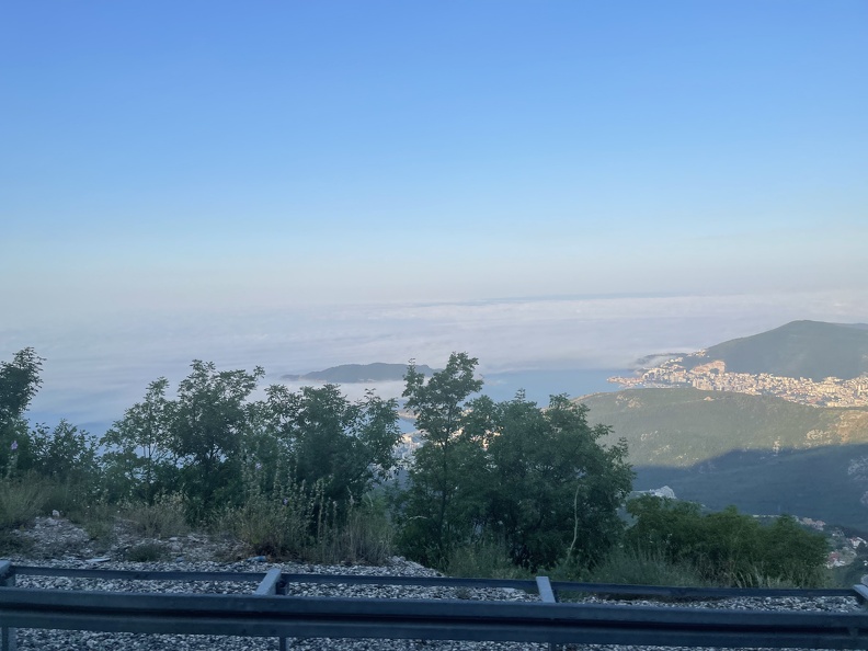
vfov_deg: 53.1
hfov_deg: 67.3
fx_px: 652
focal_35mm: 26
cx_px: 434
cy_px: 326
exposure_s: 1/1353
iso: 32
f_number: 1.6
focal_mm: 5.1
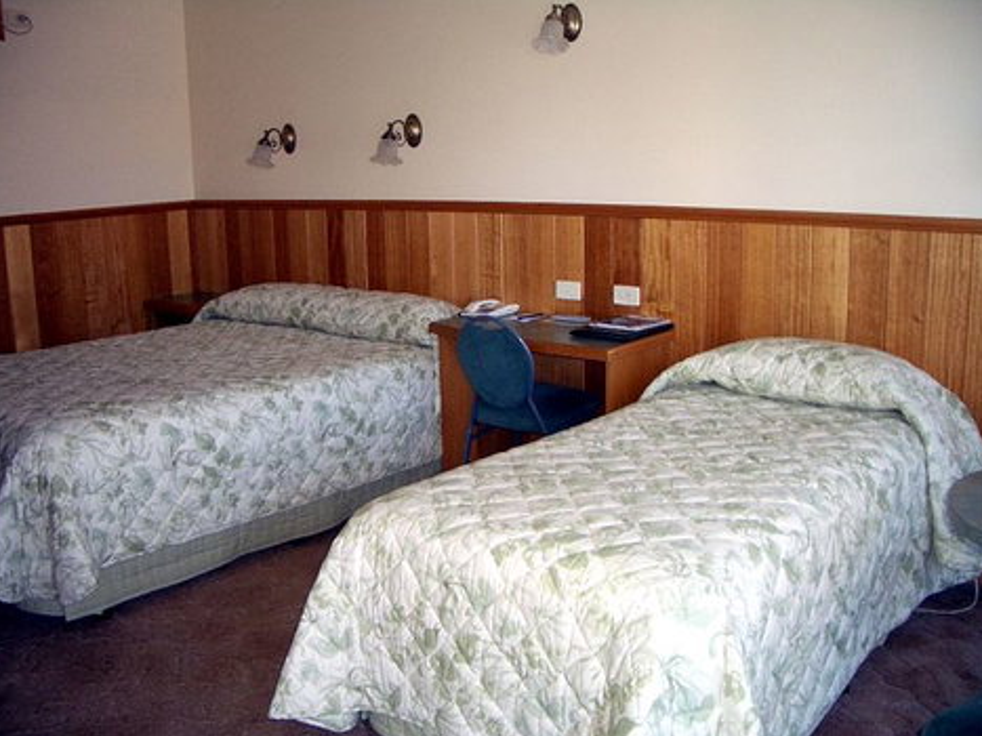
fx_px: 1021
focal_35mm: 36
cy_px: 376
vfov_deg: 39.6
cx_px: 488
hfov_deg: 51.4
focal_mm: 5.8
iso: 100
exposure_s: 1/60
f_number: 2.6
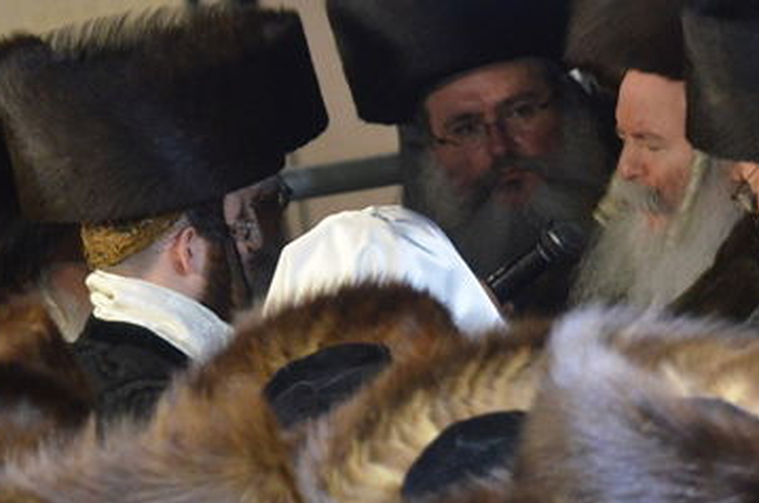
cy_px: 205
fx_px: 14058
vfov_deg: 2.1
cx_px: 480
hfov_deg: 3.1
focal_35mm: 668
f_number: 5
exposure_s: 1/80
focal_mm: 200
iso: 3200
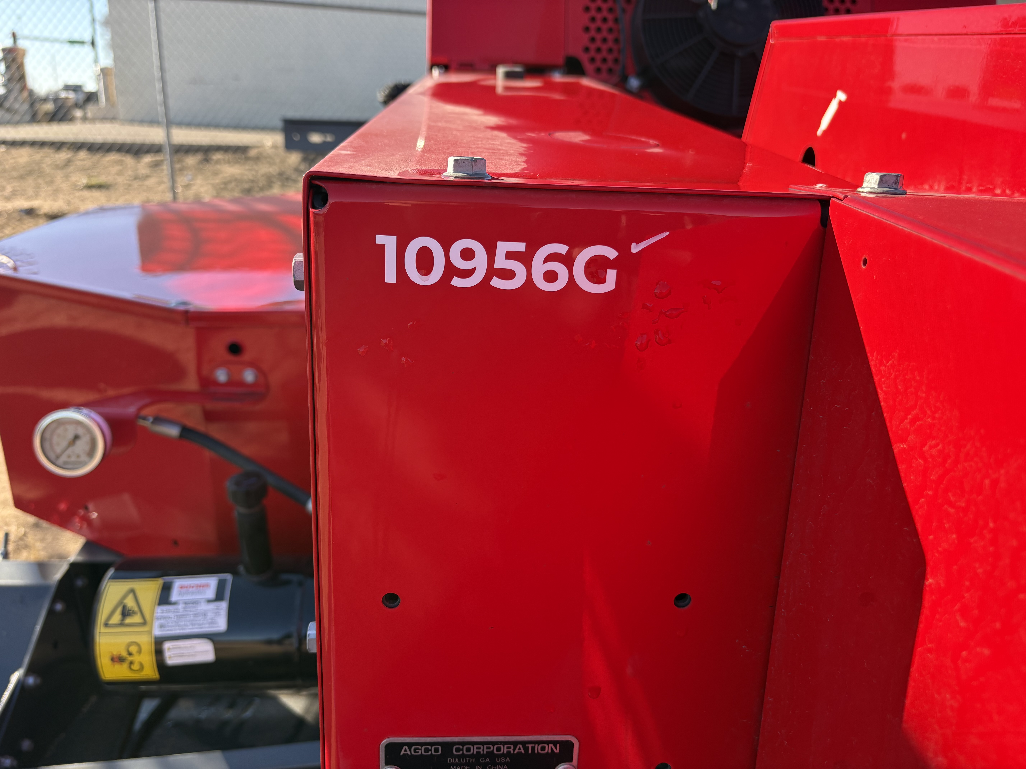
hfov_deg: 67.3
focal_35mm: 26
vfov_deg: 53.1
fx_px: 771
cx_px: 513
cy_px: 384
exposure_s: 1/523
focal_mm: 5.96
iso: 50
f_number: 1.6
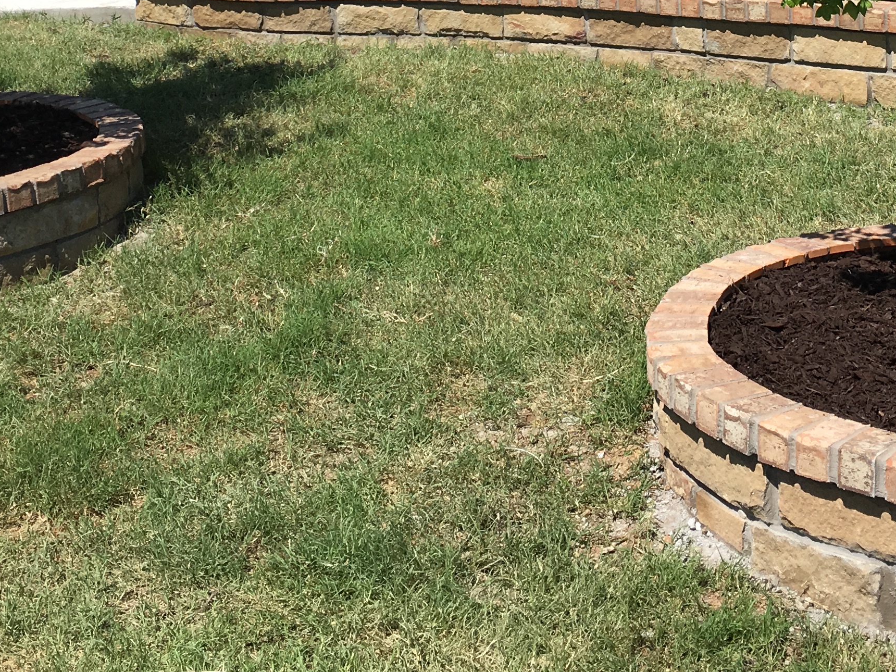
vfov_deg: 20.5
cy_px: -79
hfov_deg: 28.5
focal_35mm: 68
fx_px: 1760
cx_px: 528
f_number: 2.2
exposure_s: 1/1789
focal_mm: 4.15
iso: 25
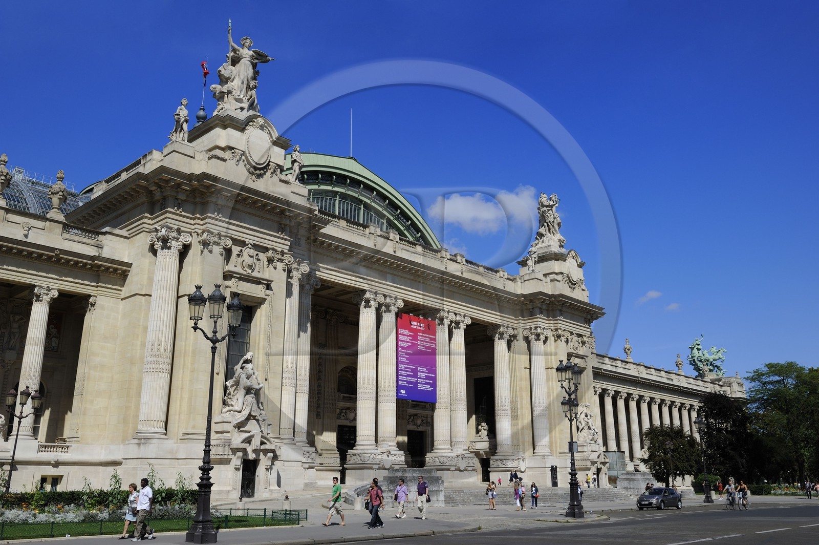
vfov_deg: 41.0
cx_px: 410
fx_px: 727
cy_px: 272
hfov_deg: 58.8
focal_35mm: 32
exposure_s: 1/320
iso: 200
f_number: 11
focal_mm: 32
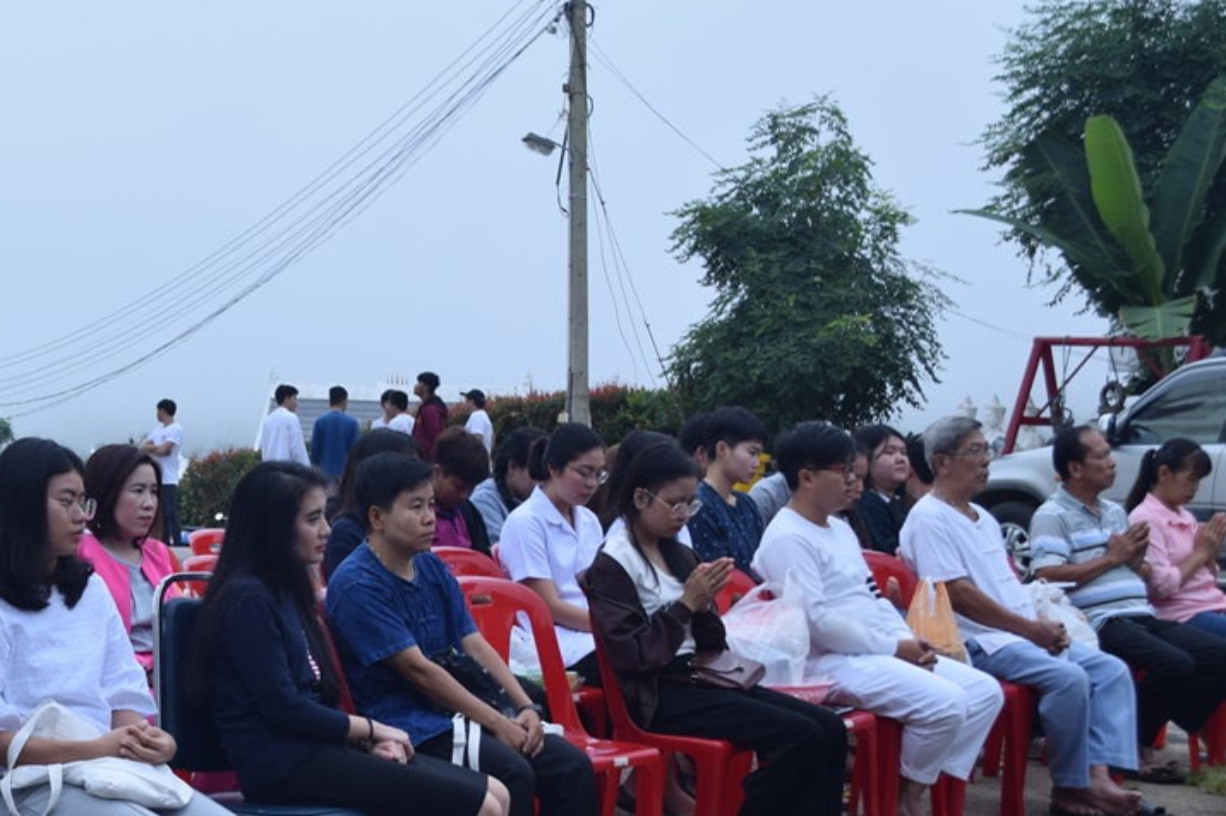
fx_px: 2651
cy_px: 575
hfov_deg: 25.3
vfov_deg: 17.4
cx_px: 142
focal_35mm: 78
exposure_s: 1/20
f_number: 6.3
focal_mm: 29
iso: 100
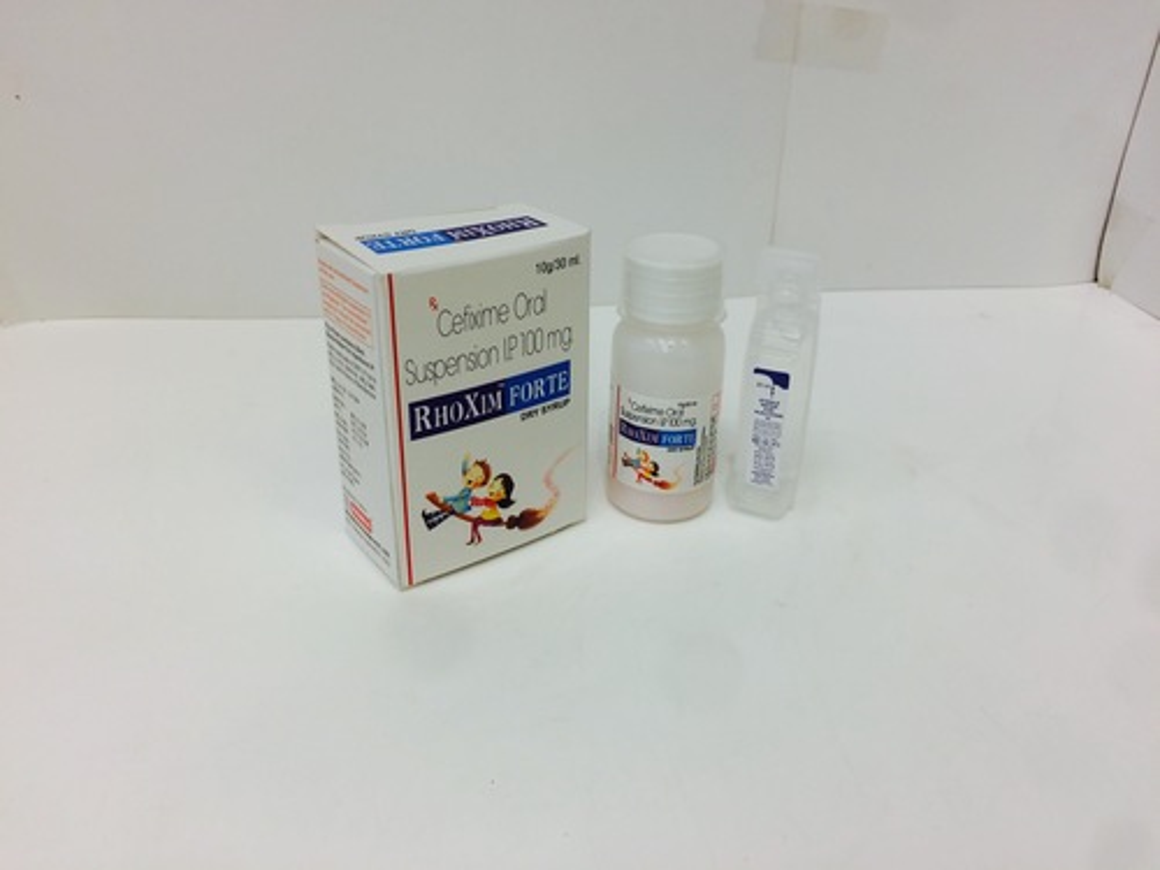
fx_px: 972
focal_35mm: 29
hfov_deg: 61.7
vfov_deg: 48.2
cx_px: 580
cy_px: 435
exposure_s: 1/33
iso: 40
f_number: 2.2
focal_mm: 4.15
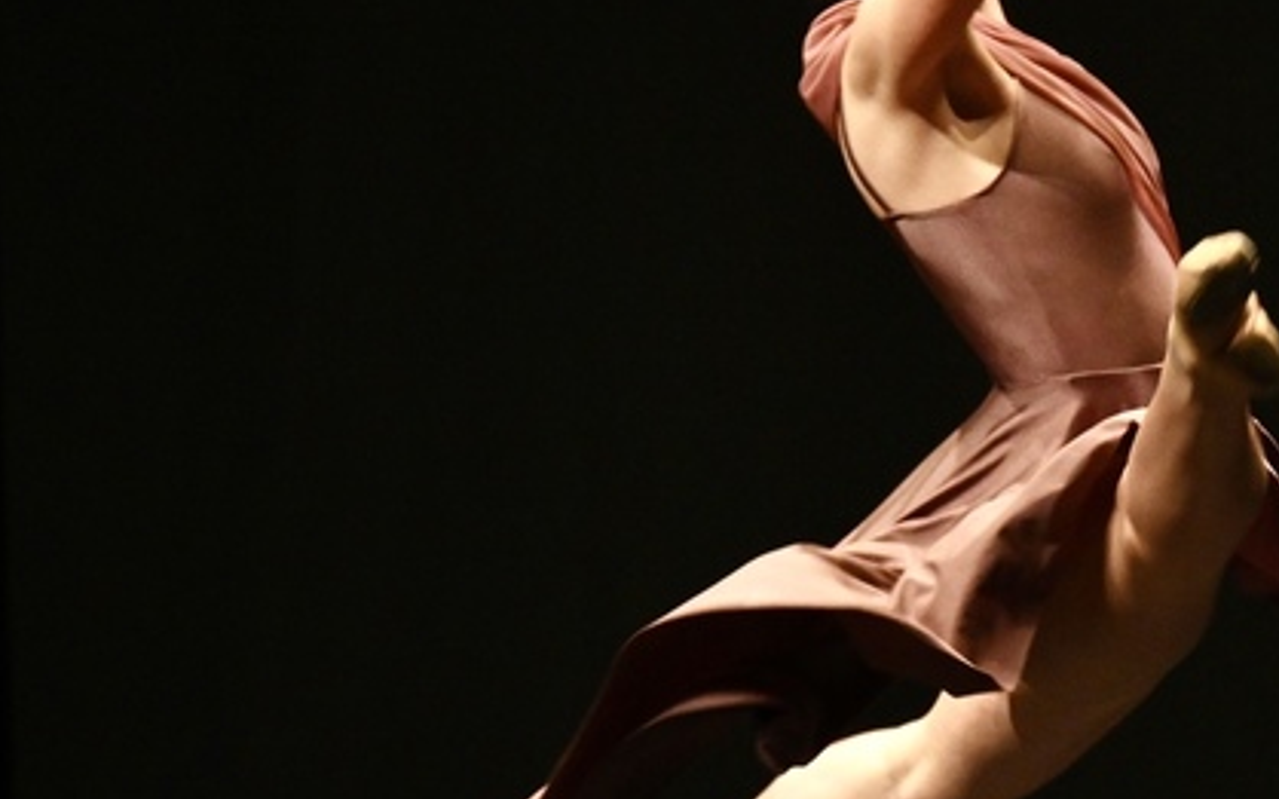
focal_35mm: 170
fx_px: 5924
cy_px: 343
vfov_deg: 7.7
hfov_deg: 12.3
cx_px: 988
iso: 4000
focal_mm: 96
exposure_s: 1/250
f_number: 6.3
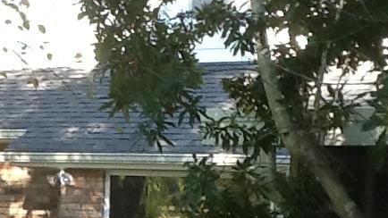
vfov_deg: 11.3
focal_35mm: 106
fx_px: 1090
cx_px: -14
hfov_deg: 19.5
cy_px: 241
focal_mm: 2.03
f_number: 2.4
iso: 50
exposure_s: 1/120
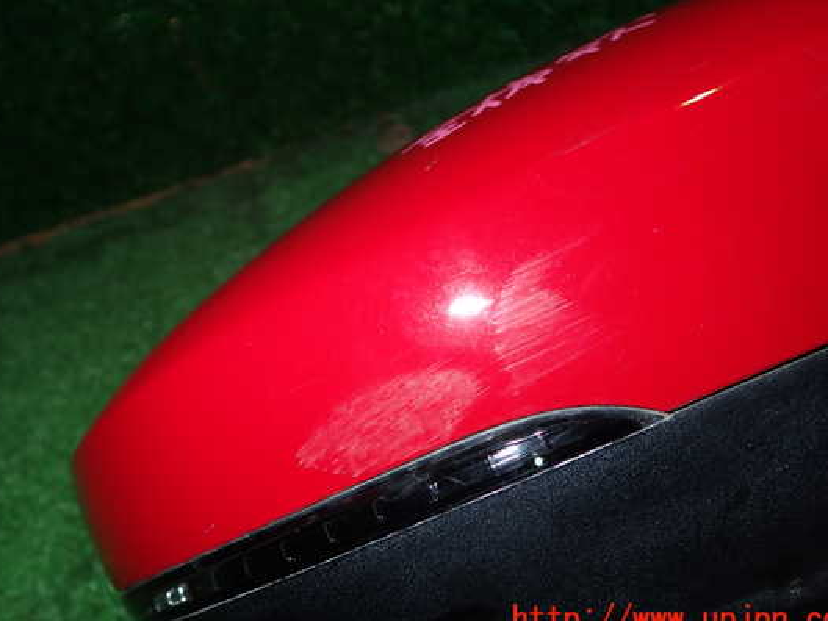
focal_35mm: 34
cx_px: 396
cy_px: 288
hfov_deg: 53.9
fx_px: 813
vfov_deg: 41.8
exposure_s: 1/30
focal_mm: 5.4
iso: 200
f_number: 6.3
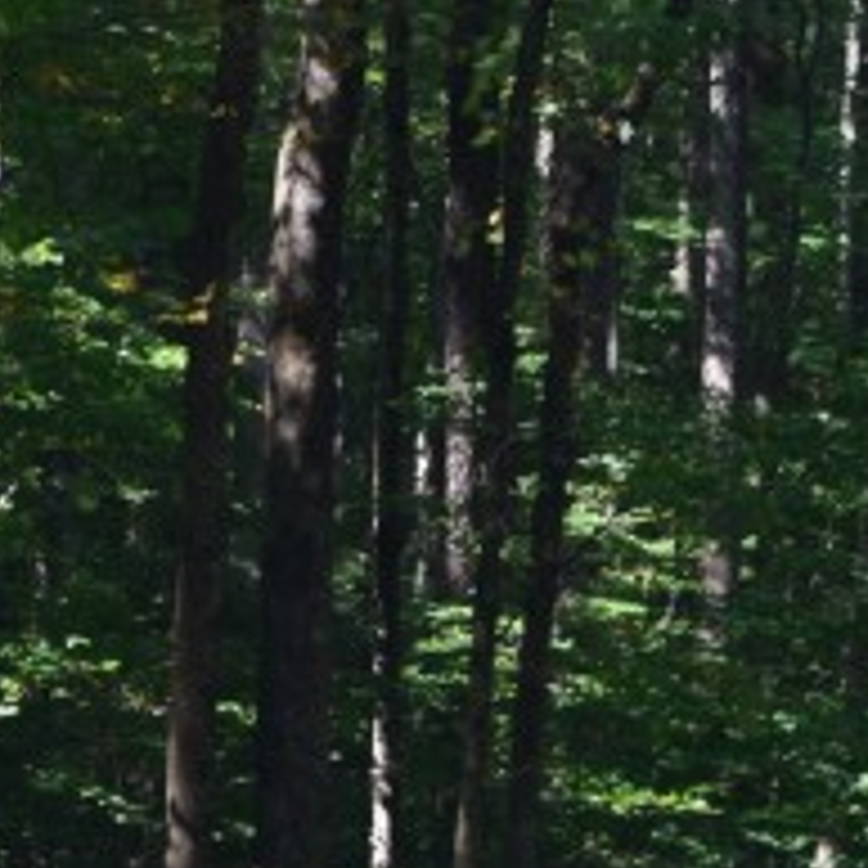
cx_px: 958
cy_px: 373
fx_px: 10532
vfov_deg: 4.7
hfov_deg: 4.7
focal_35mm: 371
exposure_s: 1/60
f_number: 8
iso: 400
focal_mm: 55
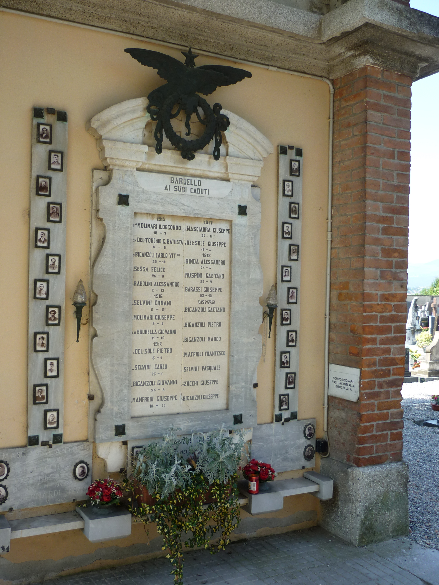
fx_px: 575
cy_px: 299
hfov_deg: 41.8
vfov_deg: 54.0
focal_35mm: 34
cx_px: 216
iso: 80
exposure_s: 1/250
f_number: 2.8
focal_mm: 5.5
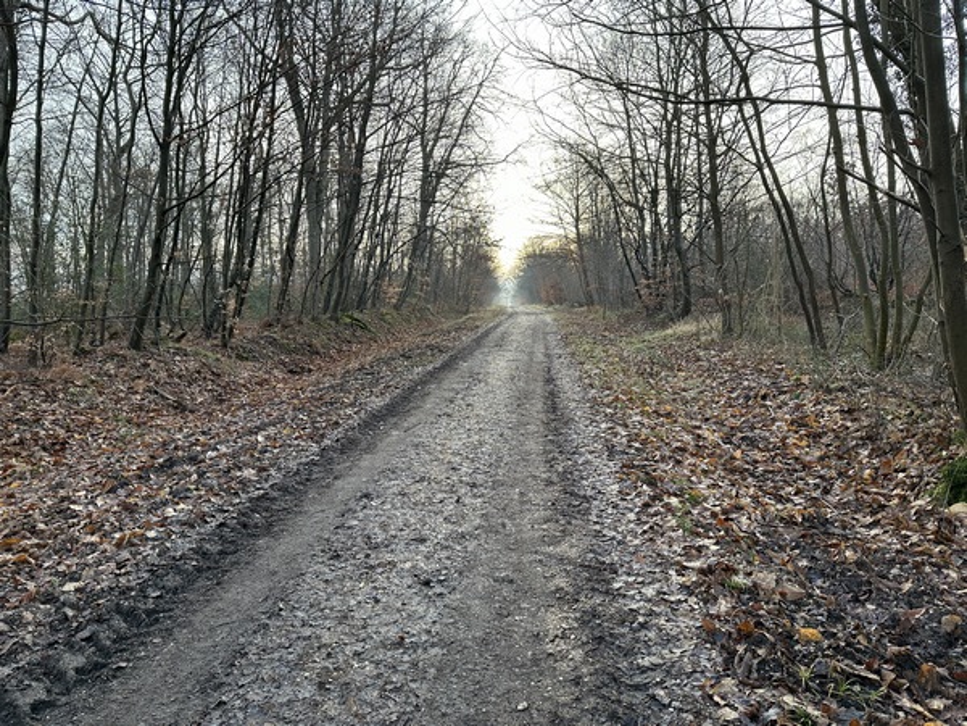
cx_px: 484
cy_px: 363
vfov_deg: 56.8
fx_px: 670
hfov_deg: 71.6
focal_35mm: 24
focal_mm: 6.86
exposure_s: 1/243
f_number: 1.78
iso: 80
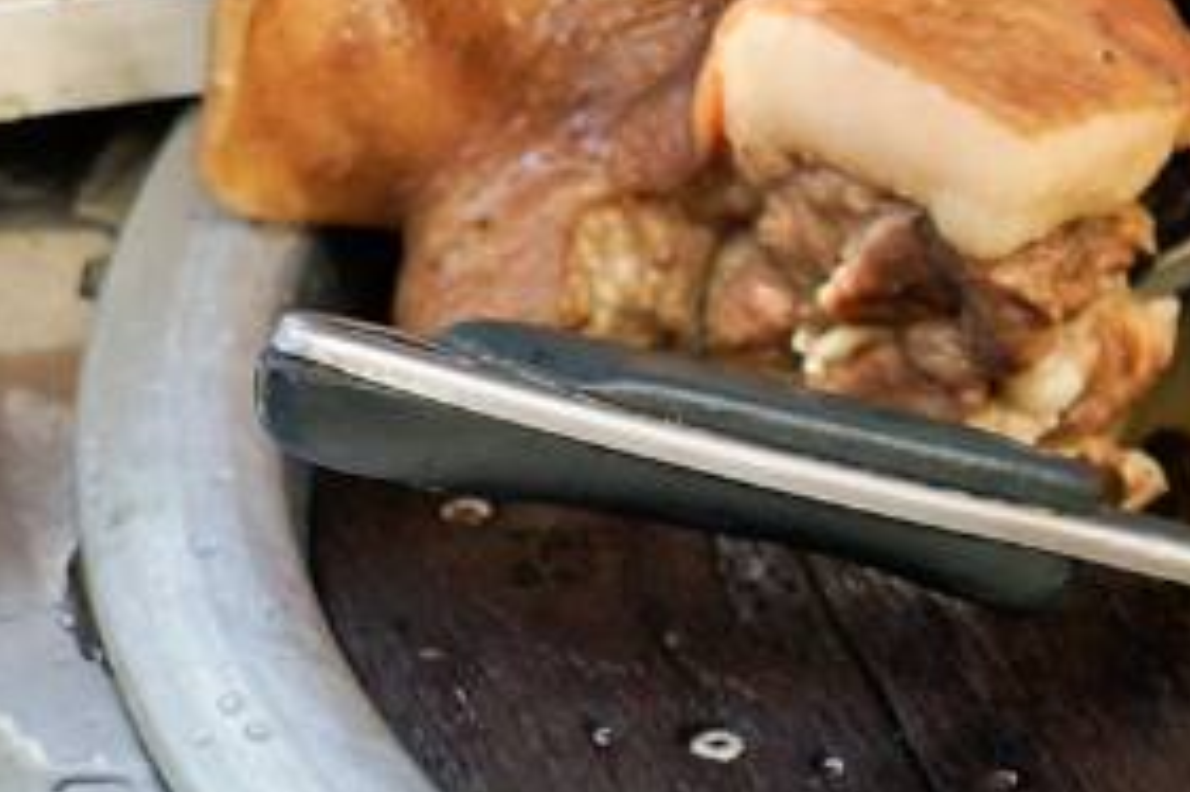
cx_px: 1944
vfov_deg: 4.0
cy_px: -119
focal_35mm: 342
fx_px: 11298
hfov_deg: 5.9
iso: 100
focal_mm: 50
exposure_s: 1/200
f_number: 4.5
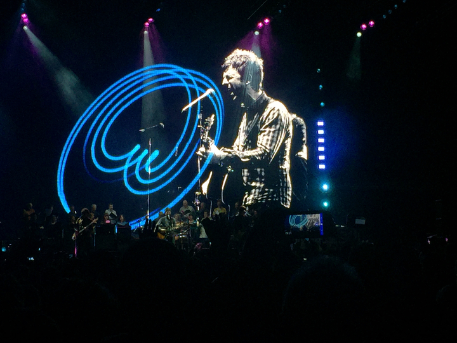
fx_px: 990
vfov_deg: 19.6
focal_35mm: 75
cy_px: 172
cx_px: 228
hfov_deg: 26.0
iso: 32
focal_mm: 4.15
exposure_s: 1/130
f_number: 2.2
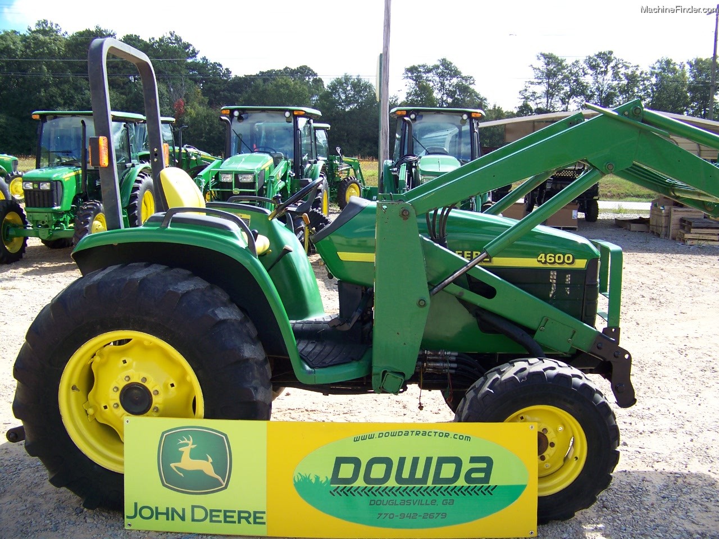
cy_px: 270
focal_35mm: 36
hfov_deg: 51.4
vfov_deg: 39.7
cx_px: 360
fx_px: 748
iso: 64
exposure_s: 1/320
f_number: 2.8
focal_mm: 5.85
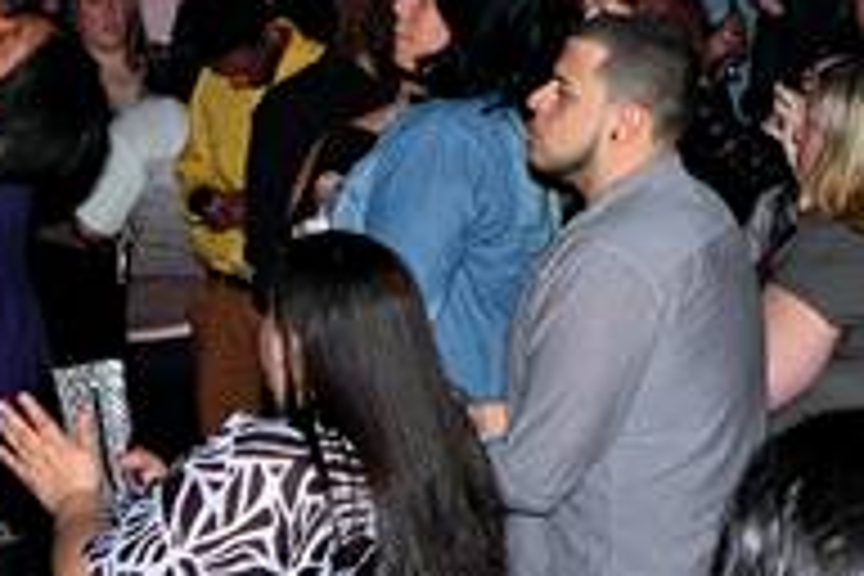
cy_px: -153
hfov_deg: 17.0
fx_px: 2880
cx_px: 666
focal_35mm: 120
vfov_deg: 11.2
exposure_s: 1/60
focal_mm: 28
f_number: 5
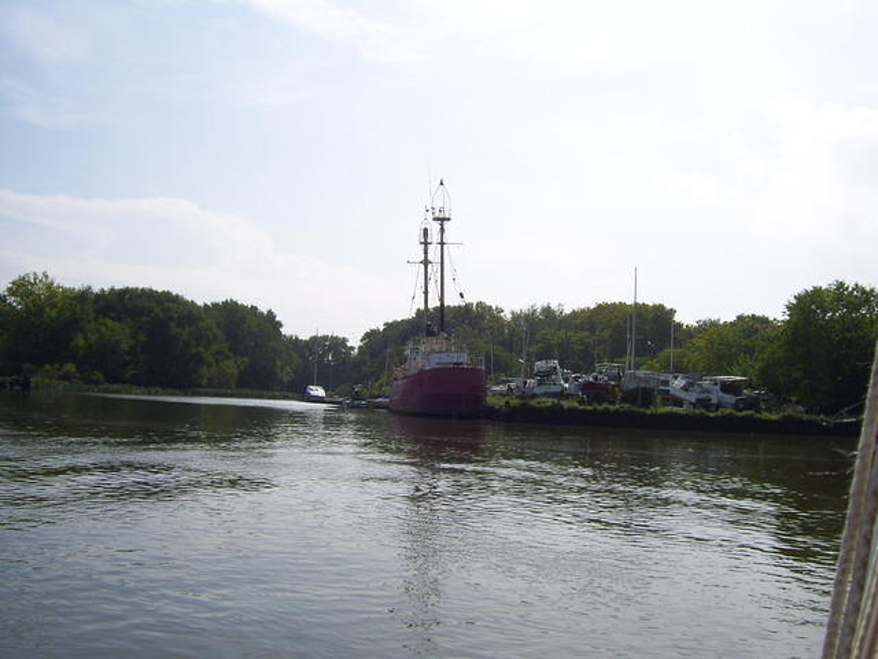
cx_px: 439
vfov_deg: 39.7
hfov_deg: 51.4
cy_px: 330
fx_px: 913
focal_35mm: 36
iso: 80
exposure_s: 1/1250
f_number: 4.8
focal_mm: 6
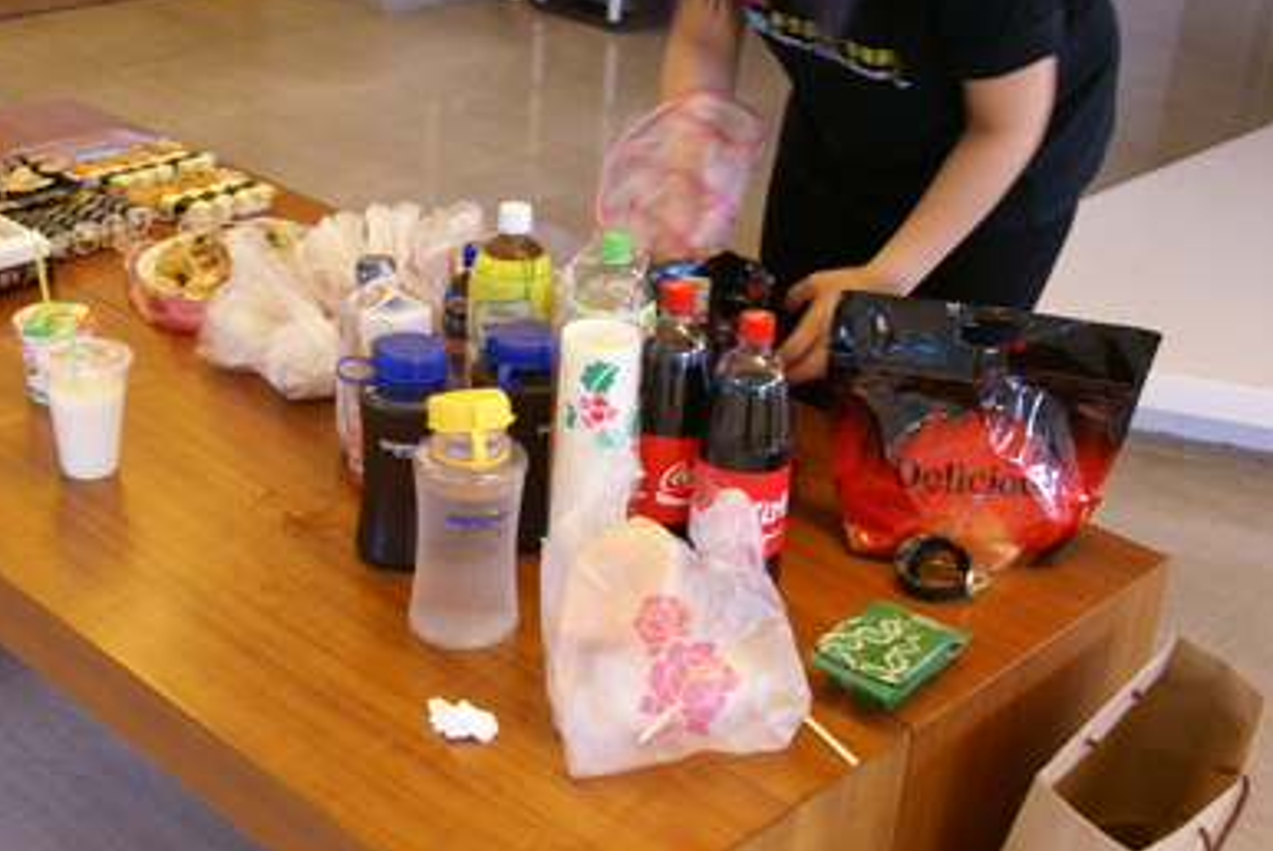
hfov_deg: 35.4
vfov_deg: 24.2
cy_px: 381
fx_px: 1982
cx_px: 485
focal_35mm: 56
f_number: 4
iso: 400
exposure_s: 1/8
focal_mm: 24
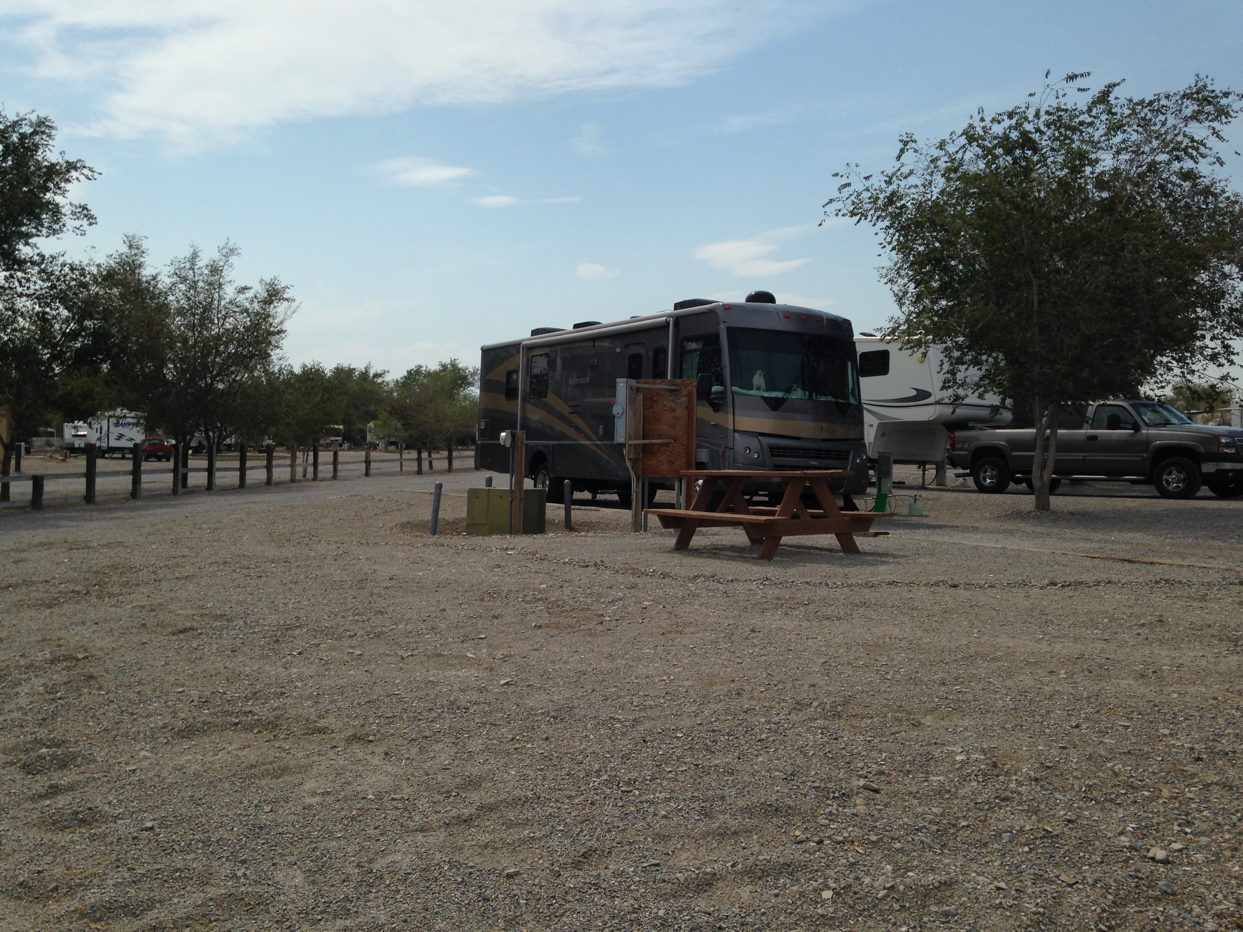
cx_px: 622
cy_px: 466
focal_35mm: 33
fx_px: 1185
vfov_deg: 42.9
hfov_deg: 55.4
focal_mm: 4.12
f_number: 2.4
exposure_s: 1/3390
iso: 50
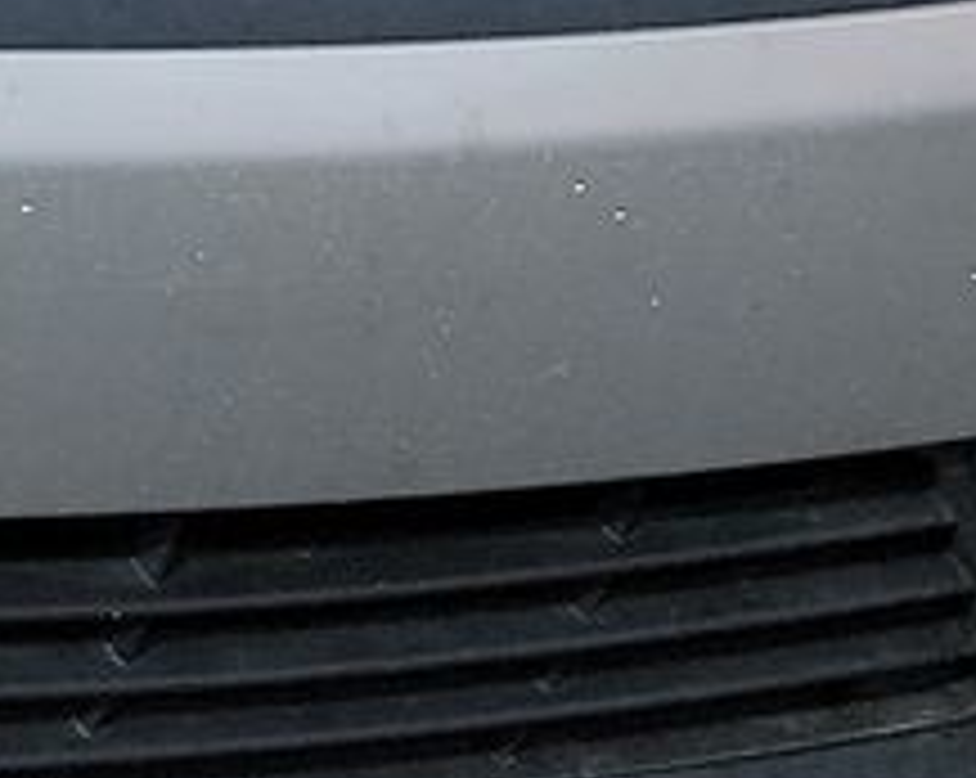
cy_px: -1277
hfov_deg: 10.2
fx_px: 4991
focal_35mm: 173
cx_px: -1057
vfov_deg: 8.0
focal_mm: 6.7
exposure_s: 1/980
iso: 50
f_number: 1.8
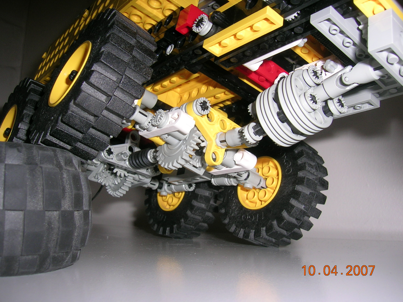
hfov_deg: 52.6
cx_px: 202
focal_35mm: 35
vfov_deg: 40.7
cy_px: 151
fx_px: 407
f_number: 4.8
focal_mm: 5.4
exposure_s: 1/60.1
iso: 50
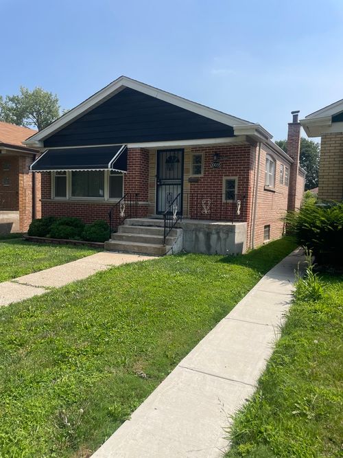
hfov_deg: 53.0
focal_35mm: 26
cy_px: 229
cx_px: 172
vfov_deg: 67.3
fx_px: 344
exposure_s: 1/5051
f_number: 1.6
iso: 50
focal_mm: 4.2
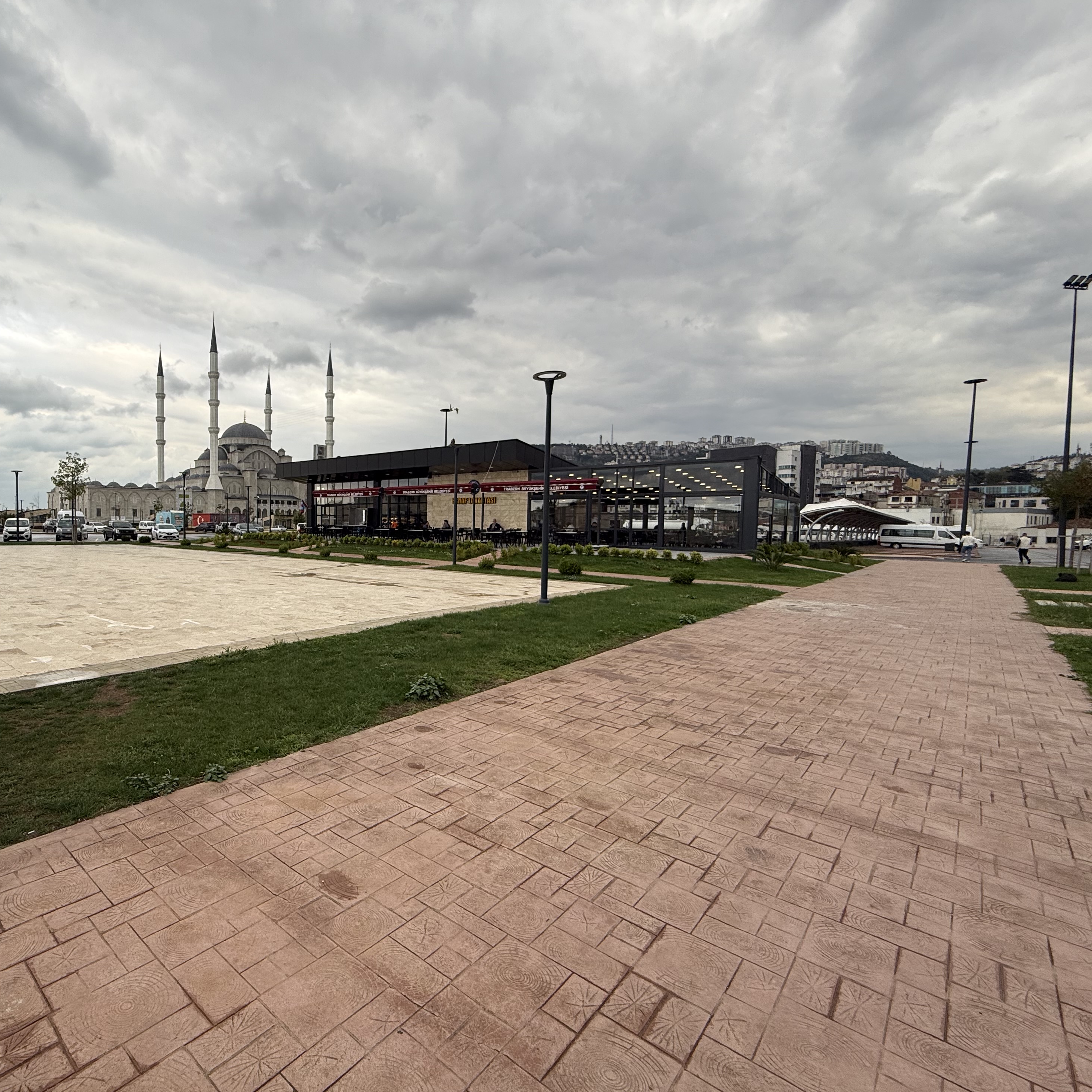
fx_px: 607
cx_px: 358
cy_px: 553
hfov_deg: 81.0
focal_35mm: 17
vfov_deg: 84.0
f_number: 2.2
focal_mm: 2.22
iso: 50
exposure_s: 1/200
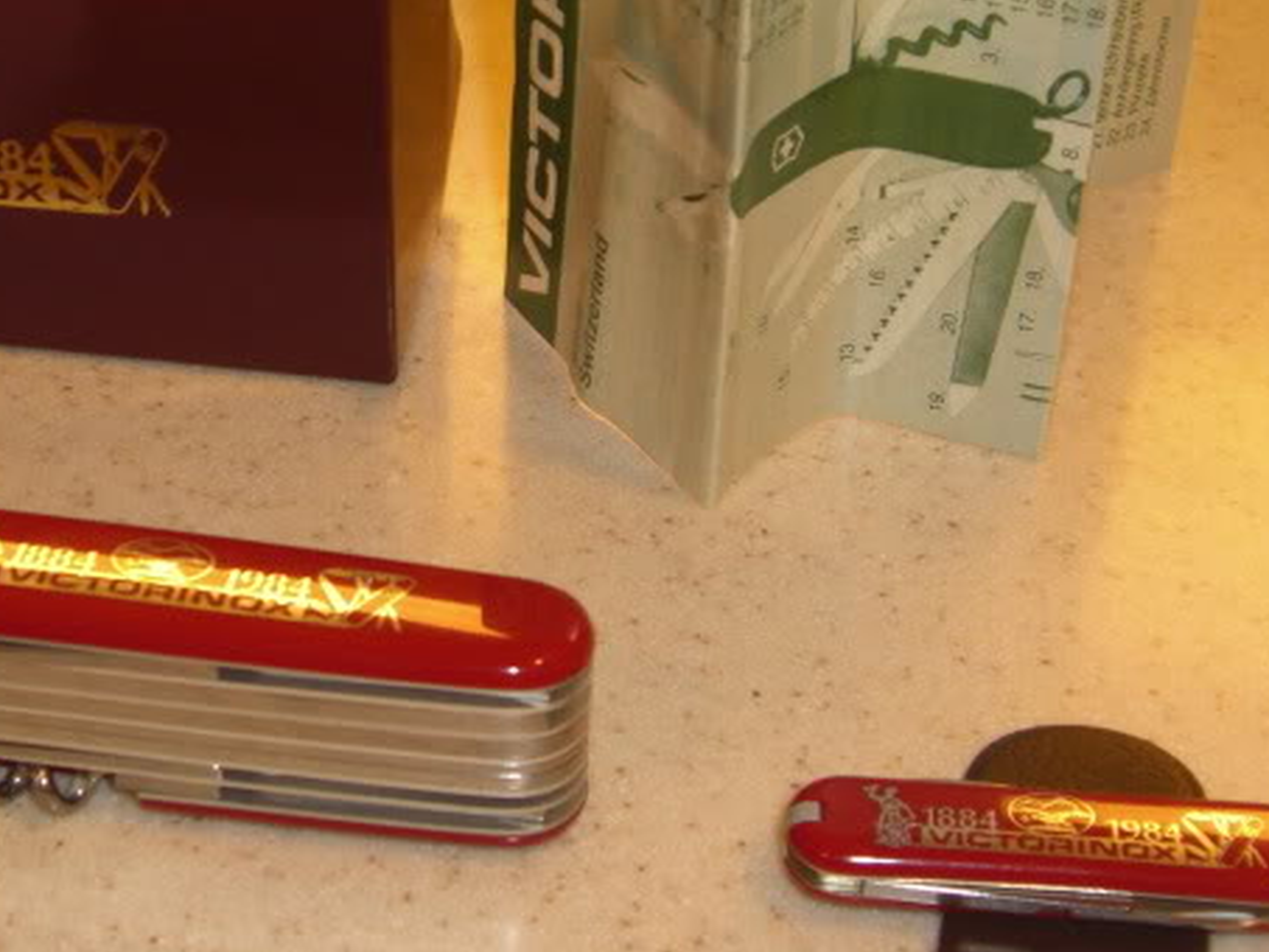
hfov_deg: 23.5
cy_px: 342
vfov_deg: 17.8
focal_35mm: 83
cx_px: 454
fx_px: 3044
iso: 100
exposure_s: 1/40
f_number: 3
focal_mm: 7.6
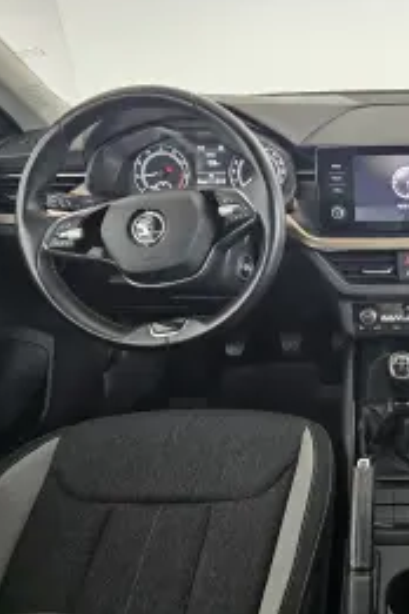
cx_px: 395
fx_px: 562
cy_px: 301
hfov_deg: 36.5
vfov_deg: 57.2
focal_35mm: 33
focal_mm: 6.3
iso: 1000
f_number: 1.7
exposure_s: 1/100
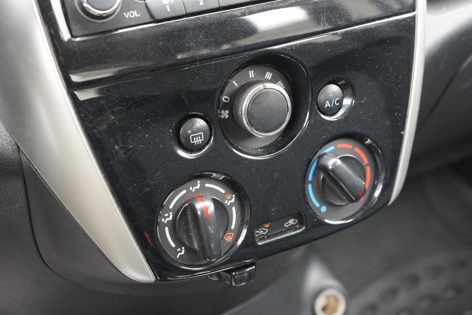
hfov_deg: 34.5
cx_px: 256
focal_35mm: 58
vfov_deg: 23.4
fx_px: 761
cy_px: 134
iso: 2500
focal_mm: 48
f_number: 4.5
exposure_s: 1/160
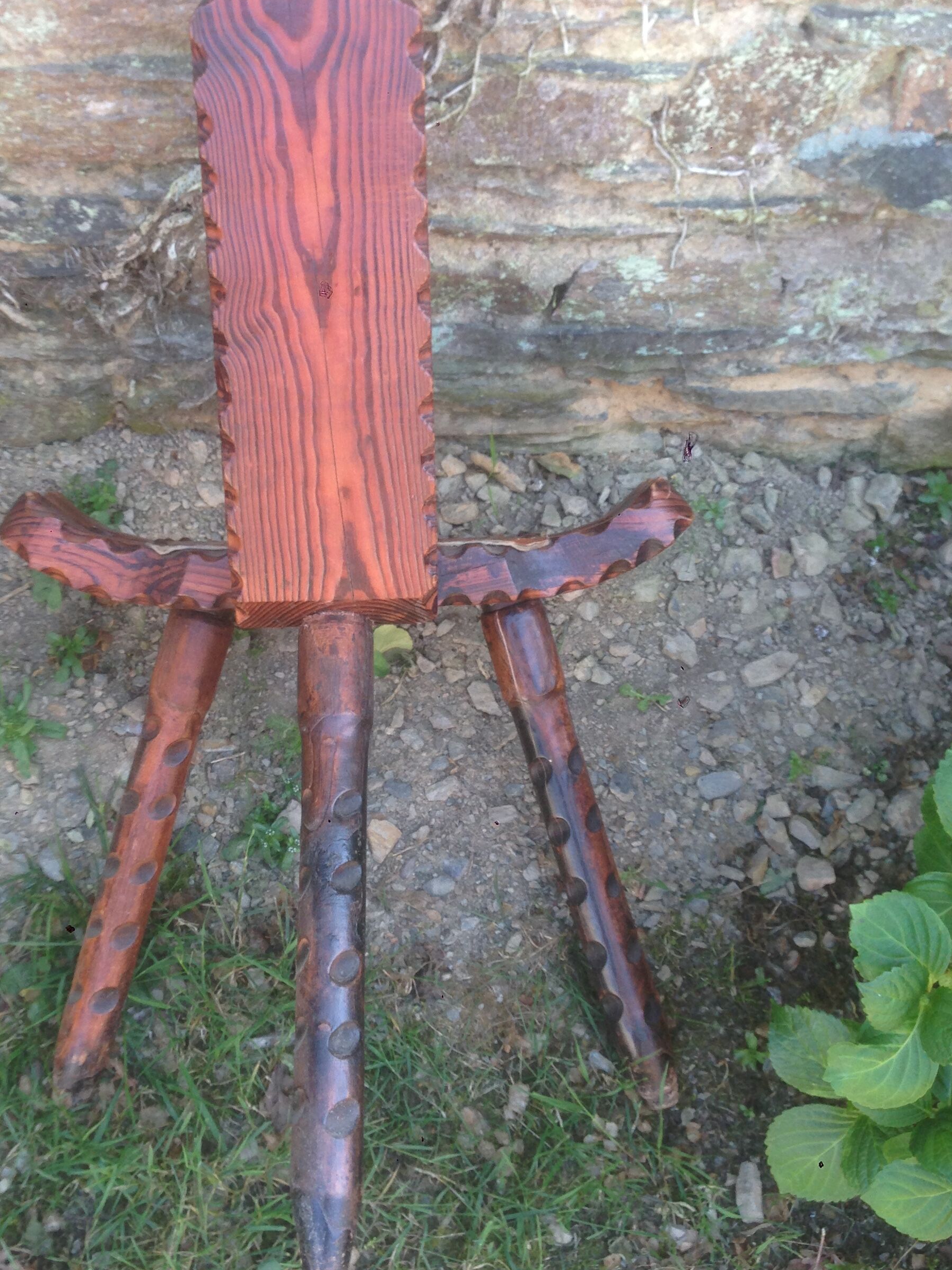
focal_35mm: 45
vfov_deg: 42.0
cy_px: 549
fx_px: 1650
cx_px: 352
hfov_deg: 32.0
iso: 50
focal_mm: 4.12
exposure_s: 1/60
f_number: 2.4
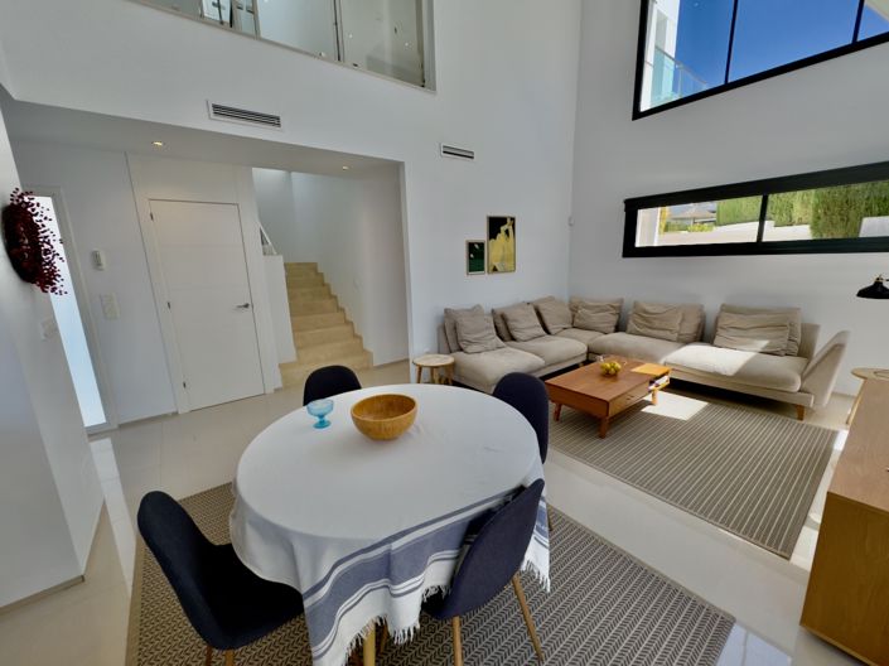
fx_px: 359
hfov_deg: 102.1
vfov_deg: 85.6
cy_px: 333
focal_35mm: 14
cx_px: 444
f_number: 2.2
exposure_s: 1/223
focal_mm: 2.22
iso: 40
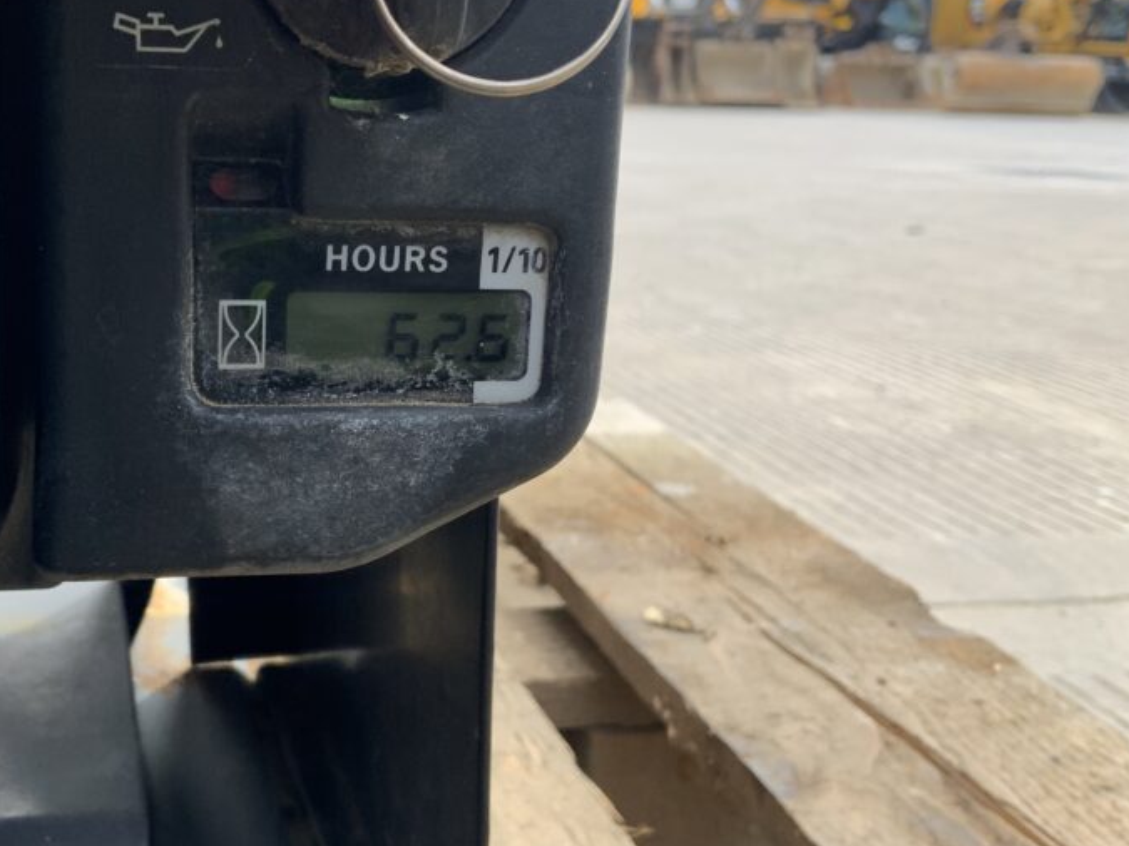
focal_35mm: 44
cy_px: 406
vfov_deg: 32.9
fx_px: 1435
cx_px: 370
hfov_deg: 42.3
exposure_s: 1/394
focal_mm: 3
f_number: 1.8
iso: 16
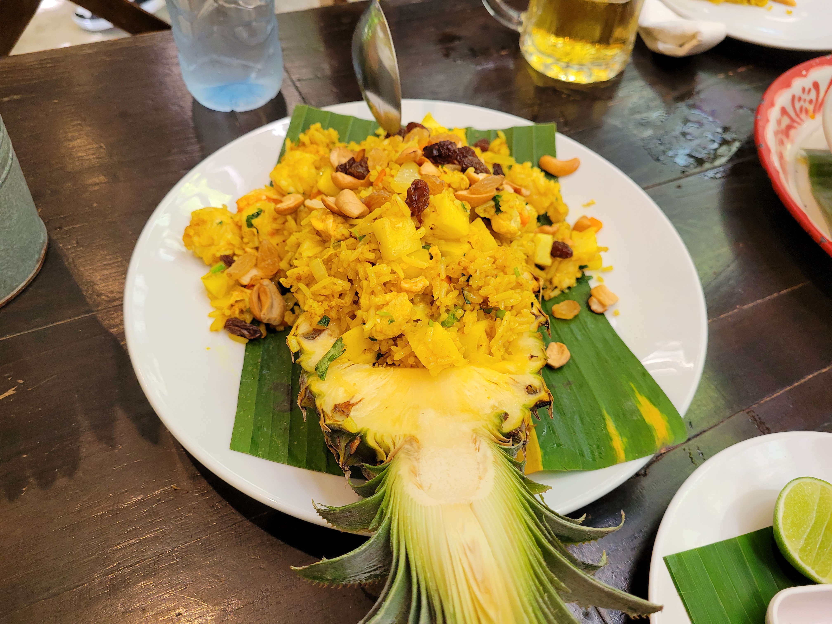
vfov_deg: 53.1
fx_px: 625
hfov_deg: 67.3
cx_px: 416
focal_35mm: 26
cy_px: 312
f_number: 1.8
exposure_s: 1/120
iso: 250
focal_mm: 5.4
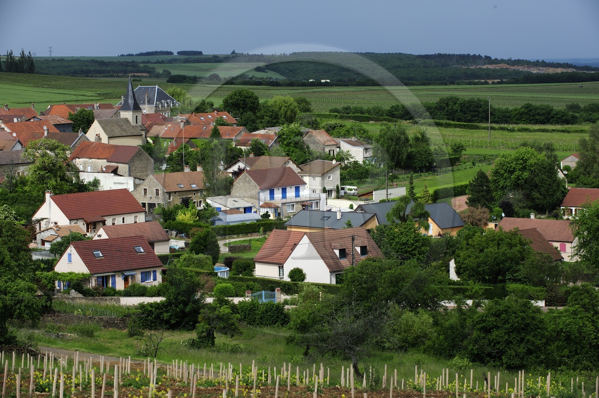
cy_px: 199
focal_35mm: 110
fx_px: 1829
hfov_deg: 18.6
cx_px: 300
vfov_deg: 12.4
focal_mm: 110
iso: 200
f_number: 9
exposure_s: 1/320
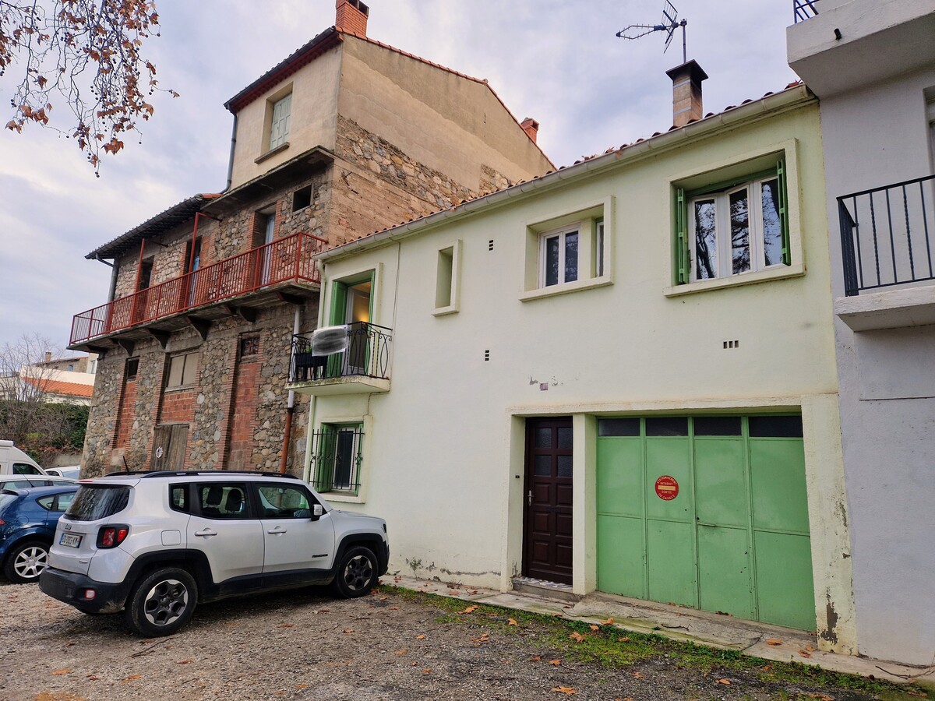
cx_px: 468
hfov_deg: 73.9
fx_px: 621
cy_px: 350
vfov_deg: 58.9
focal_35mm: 23
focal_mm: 5.4
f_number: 1.8
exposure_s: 1/365
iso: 50
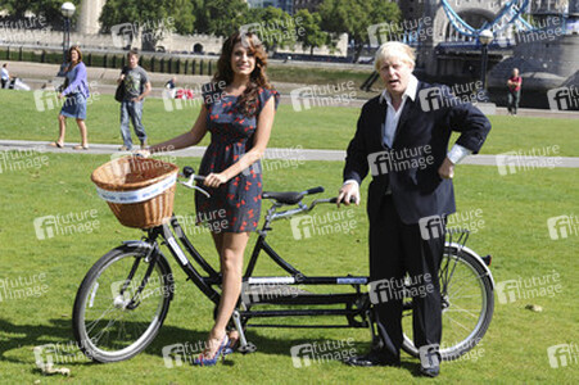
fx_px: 1205
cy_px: 192
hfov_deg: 27.0
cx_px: 290
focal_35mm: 75
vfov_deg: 18.2
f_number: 6.3
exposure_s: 1/250
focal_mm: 50
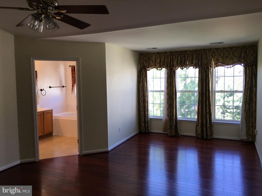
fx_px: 219
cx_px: 131
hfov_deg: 61.7
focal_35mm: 29
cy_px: 98
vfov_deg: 48.2
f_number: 2.2
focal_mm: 4.15
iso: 25
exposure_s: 1/60
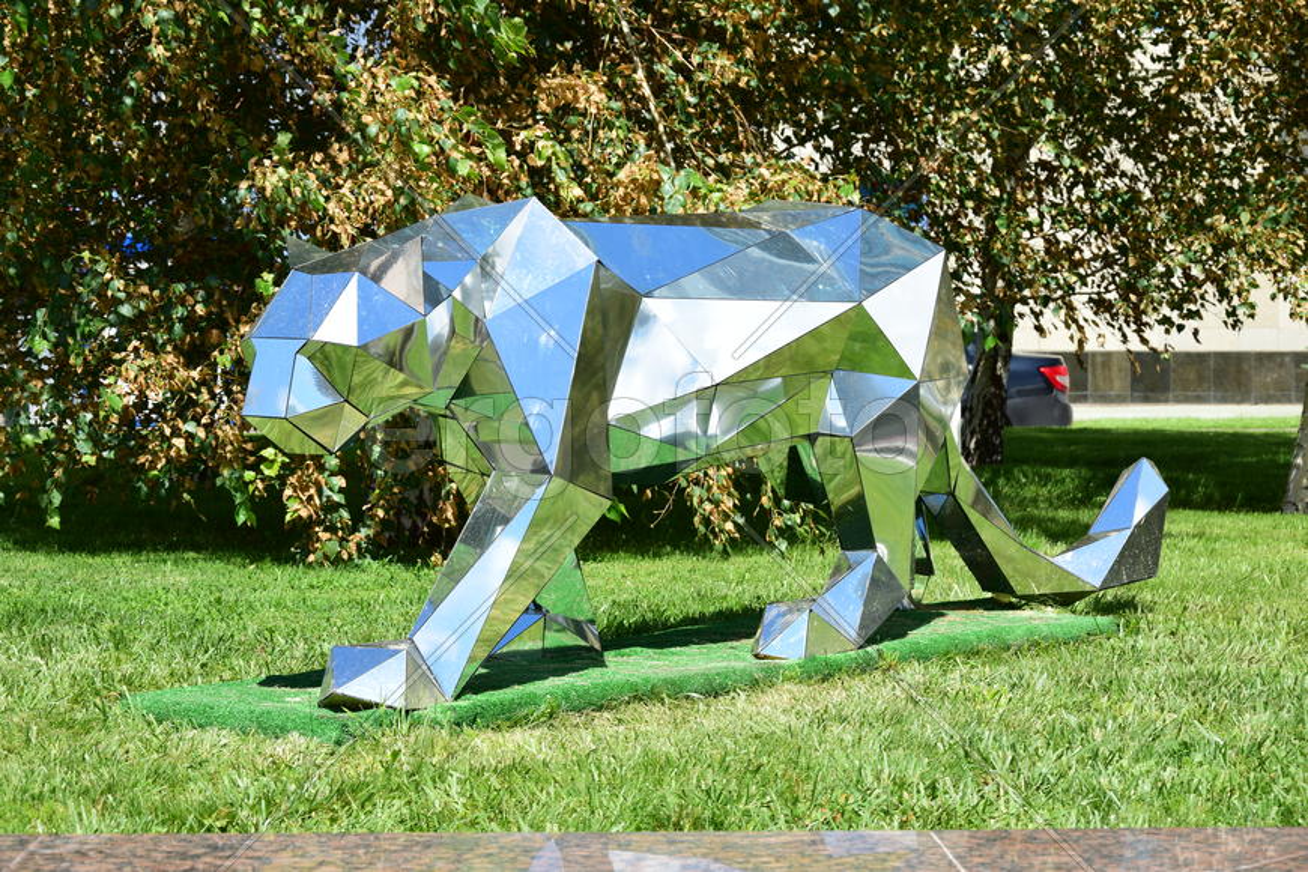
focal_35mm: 87
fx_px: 3161
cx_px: 654
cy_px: 436
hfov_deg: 23.4
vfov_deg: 15.7
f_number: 9
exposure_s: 1/160
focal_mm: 58
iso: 100
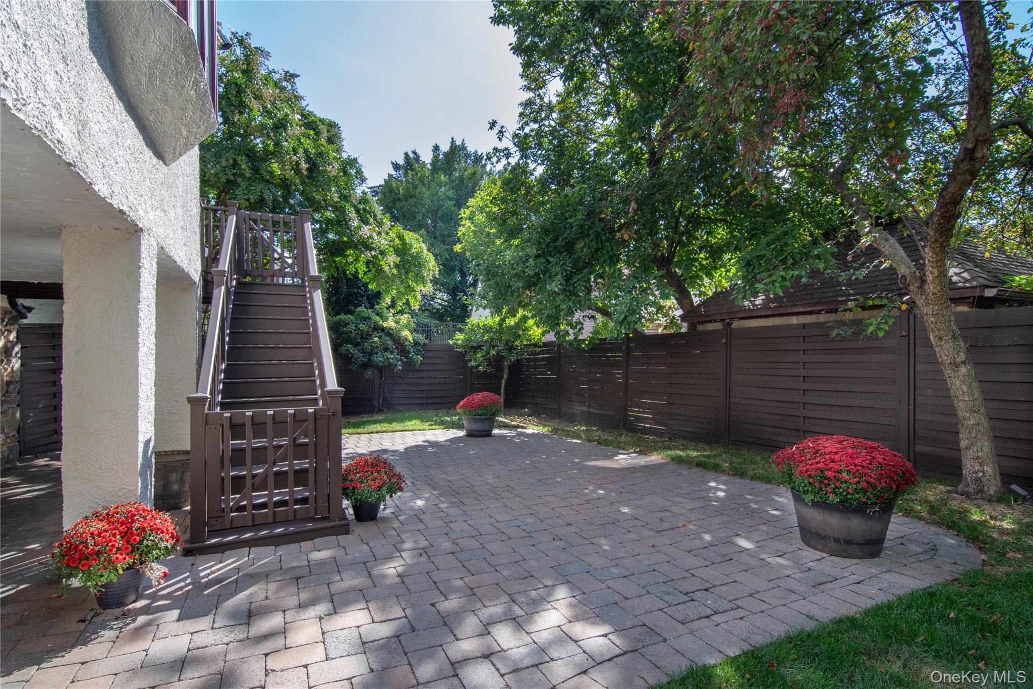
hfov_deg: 95.0
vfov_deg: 72.0
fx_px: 473
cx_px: 516
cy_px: 344
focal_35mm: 16
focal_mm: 11
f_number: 11
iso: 640
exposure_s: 1/200
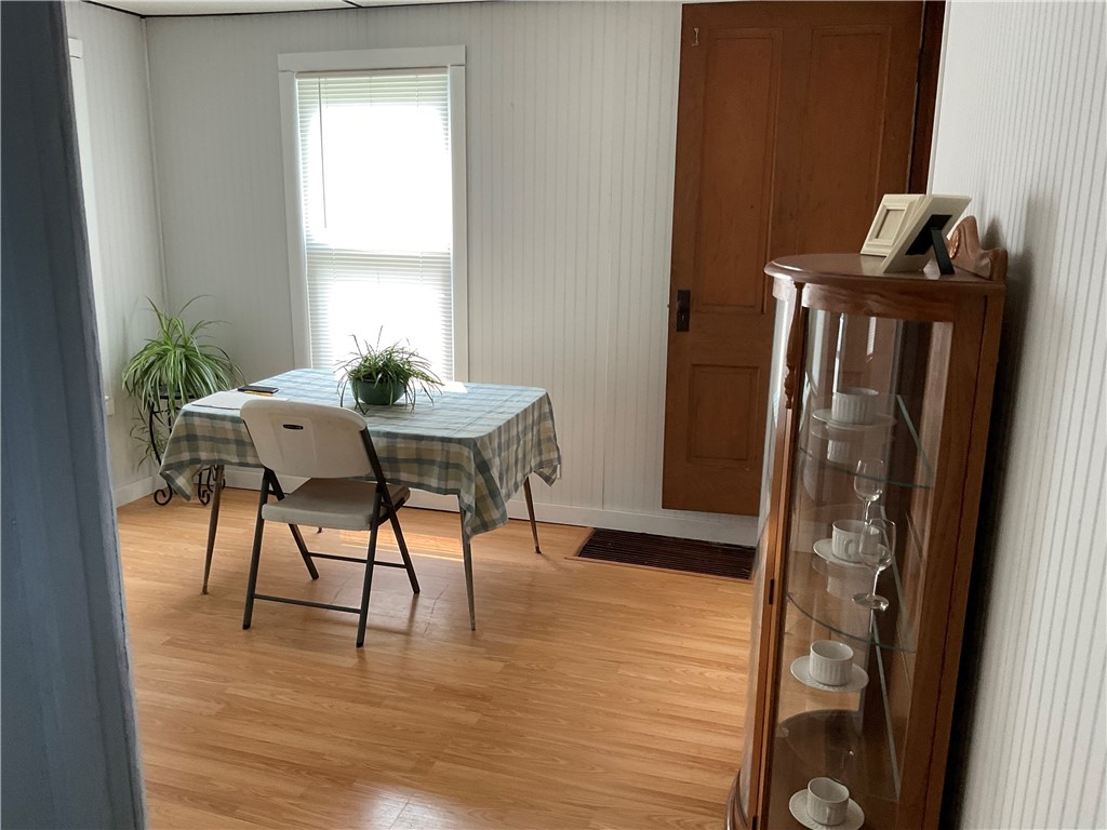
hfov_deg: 61.7
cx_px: 554
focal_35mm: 29
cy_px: 415
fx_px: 927
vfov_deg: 48.2
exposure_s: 1/60
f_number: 1.8
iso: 100
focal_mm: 3
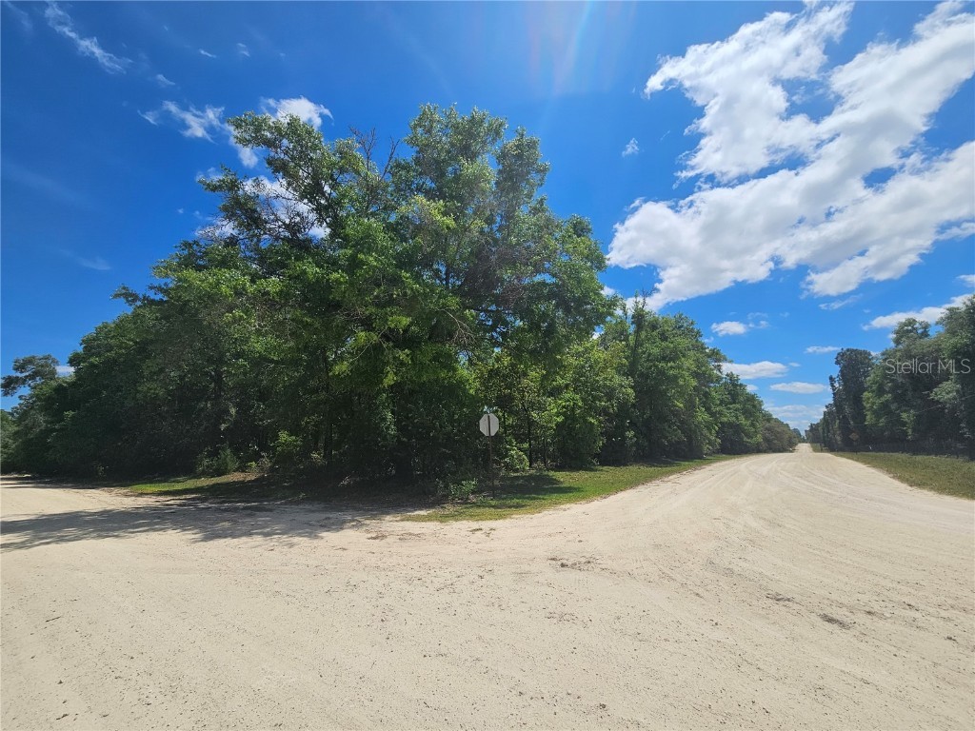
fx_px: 366
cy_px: 366
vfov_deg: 89.9
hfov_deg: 106.2
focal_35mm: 13
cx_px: 488
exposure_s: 1/4807
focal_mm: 2.2
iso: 50
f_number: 2.2
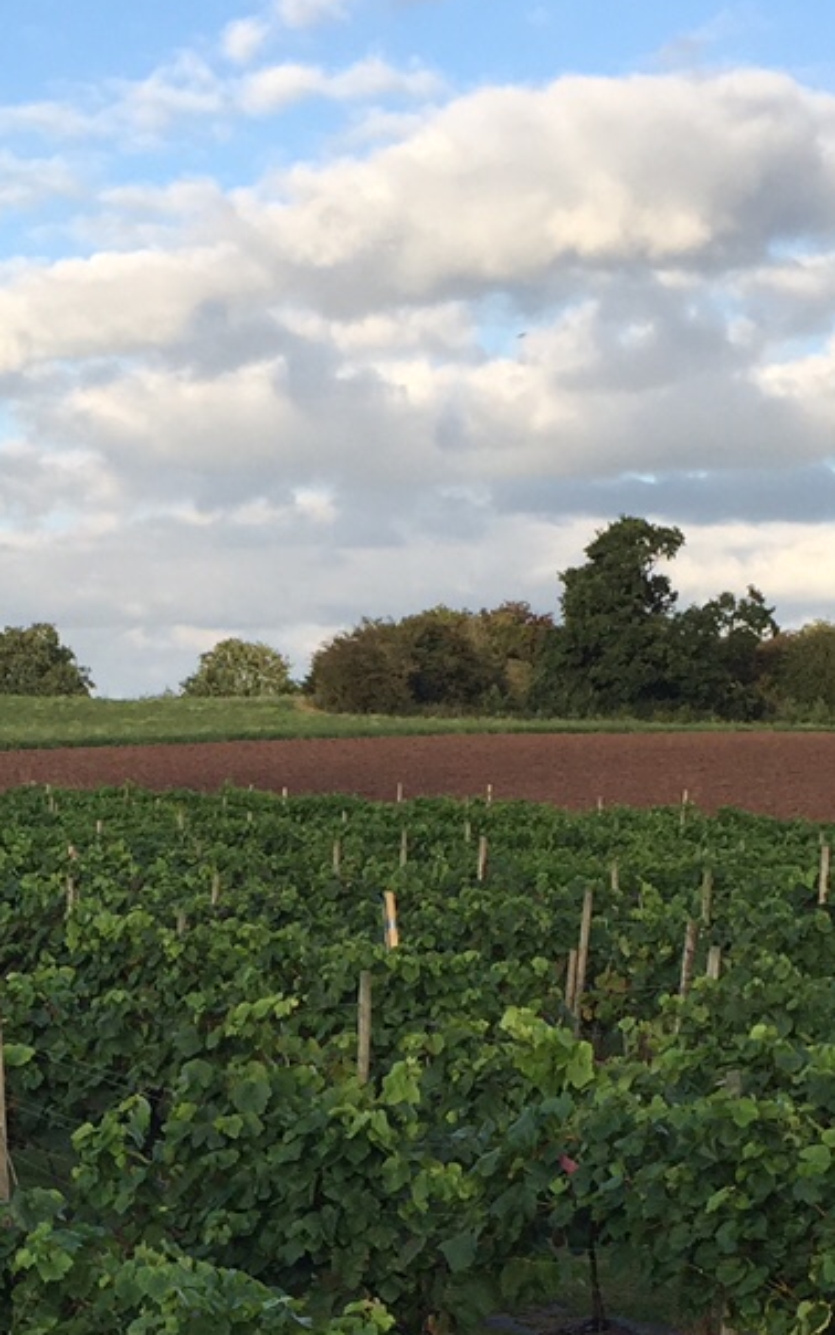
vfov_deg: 24.1
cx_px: 53
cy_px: 1255
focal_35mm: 83
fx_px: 3019
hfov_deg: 15.5
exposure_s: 1/775
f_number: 2.2
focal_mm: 4.15
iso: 32
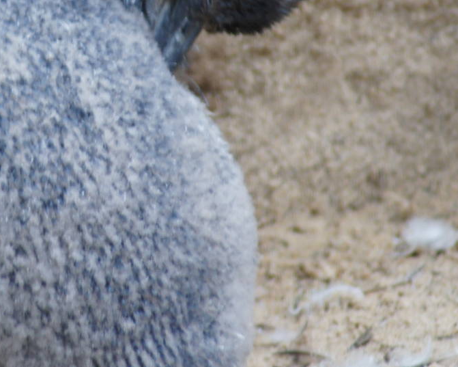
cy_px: 41
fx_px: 13638
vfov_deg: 1.5
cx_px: 89
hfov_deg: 1.9
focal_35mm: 1006
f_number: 5.6
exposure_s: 1/80
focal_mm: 300
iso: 400
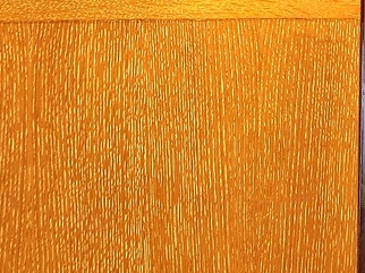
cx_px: 422
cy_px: -278
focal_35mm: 103
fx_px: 1085
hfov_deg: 18.2
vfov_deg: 12.6
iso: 400
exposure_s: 1/120
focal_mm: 5.4
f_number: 1.8
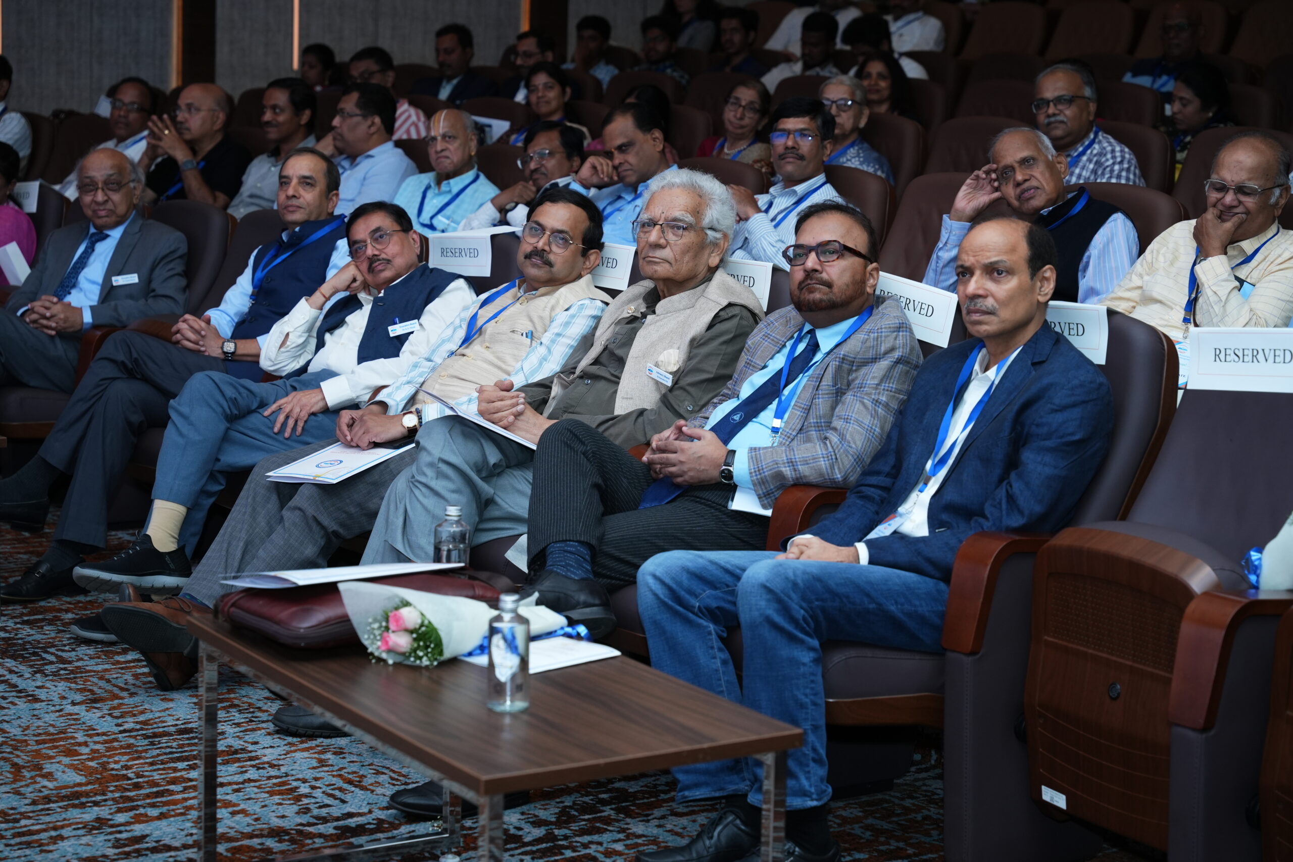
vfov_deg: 20.7
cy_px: 431
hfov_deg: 30.6
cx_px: 646
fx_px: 2363
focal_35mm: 66
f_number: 4
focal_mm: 65.8
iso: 1000
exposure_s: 1/125
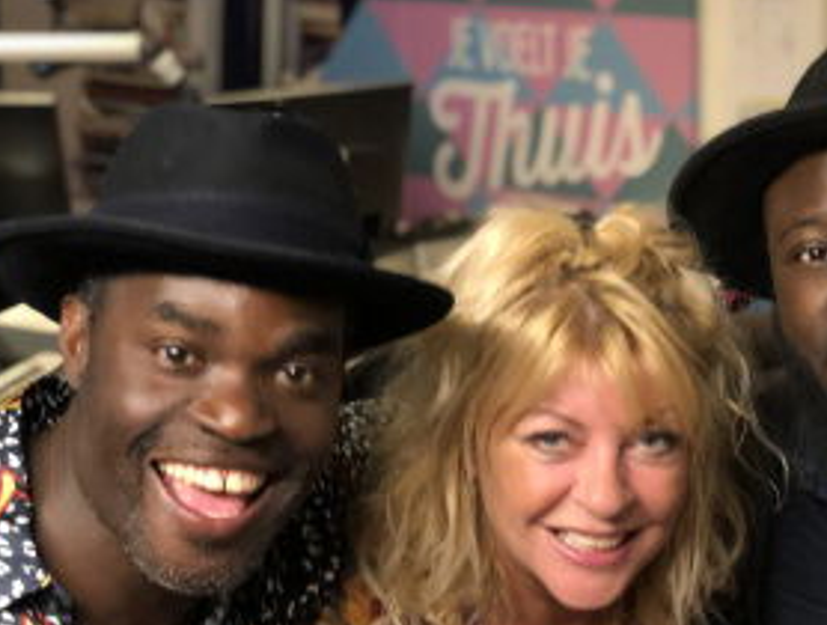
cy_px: 481
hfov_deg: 20.7
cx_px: 714
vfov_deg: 15.9
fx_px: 2228
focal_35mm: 93
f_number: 2.4
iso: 160
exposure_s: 1/25
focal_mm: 6
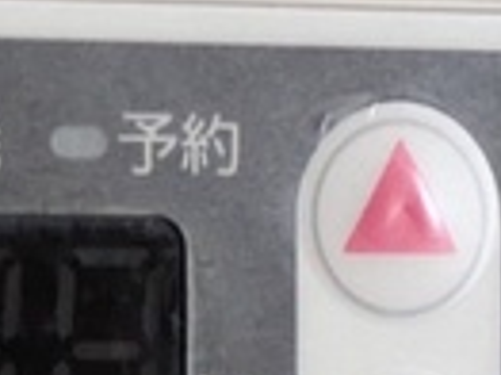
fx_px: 5394
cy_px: 585
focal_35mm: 373
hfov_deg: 5.3
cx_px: 111
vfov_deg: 4.0
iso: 464
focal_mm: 5.43
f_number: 1.89
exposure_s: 1/120
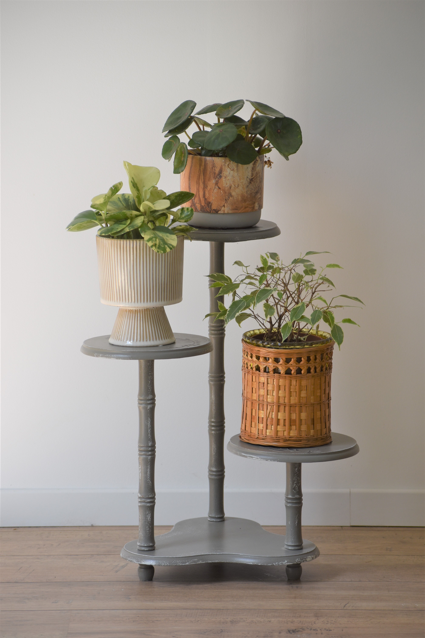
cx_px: 212
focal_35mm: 195
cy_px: 319
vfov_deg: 10.5
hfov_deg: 7.0
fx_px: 3453
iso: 200
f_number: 5.6
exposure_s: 1/250
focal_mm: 130
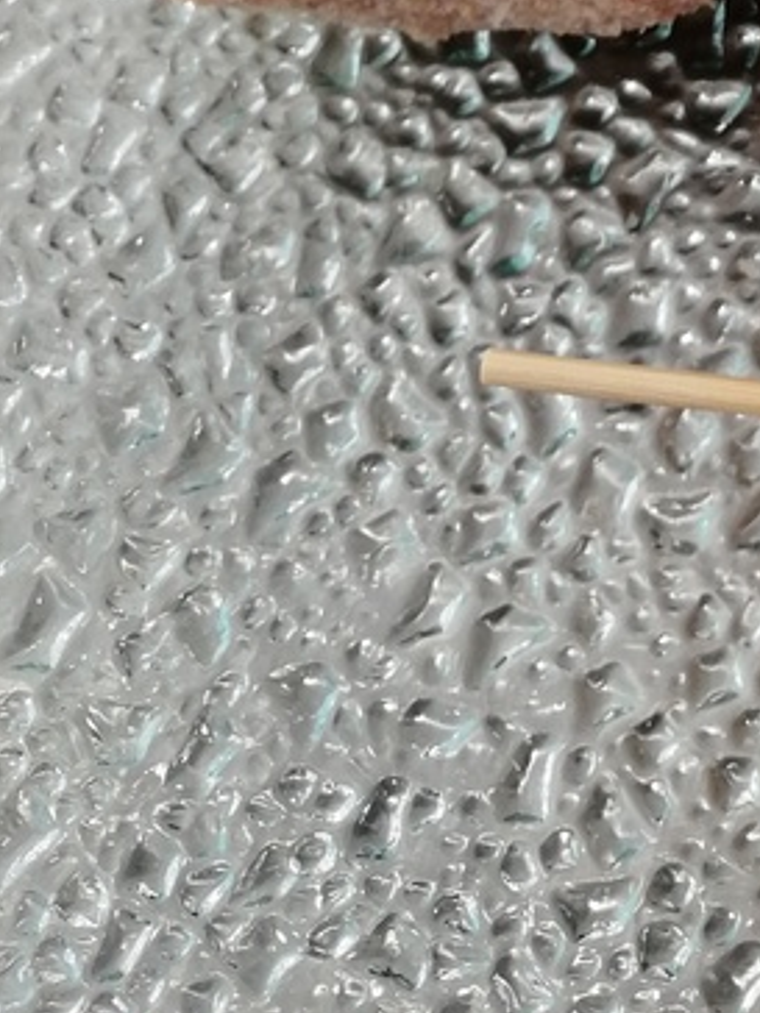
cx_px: 1225
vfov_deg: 17.4
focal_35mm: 95
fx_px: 2781
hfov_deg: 14.3
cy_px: -729
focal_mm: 3.95
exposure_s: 1/103
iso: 50
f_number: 1.8
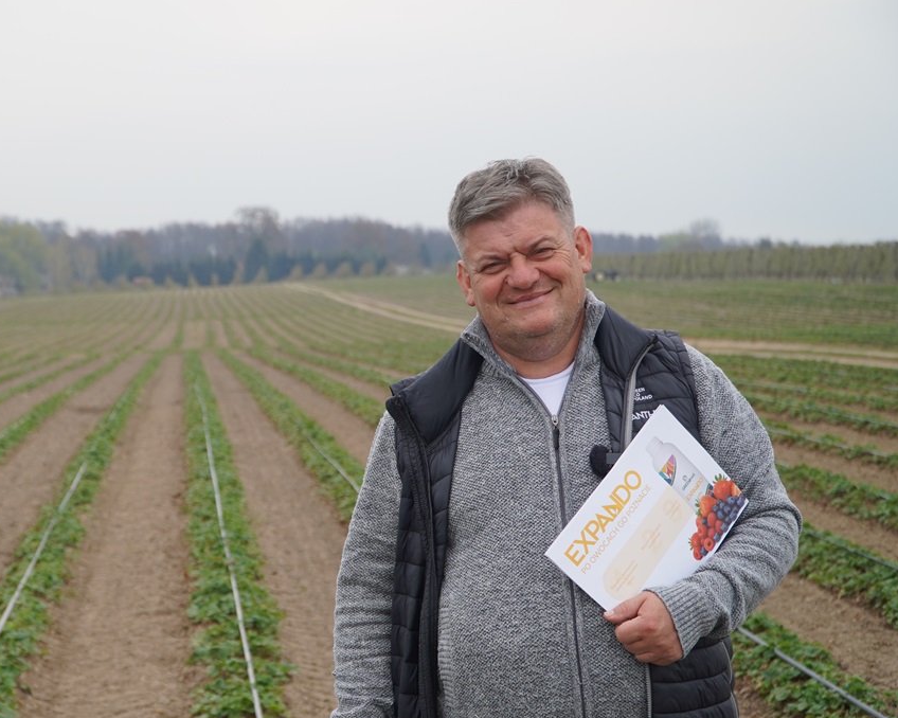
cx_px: 265
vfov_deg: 18.8
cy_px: 371
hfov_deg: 23.2
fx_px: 2170
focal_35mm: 82
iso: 100
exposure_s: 1/400
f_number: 4.5
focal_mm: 41
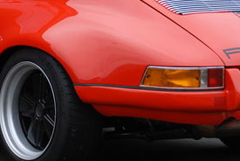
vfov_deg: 7.8
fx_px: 1175
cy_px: 56
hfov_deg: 11.7
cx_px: 82
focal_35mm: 176
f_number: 5.6
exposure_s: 1/125
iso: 200
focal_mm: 42
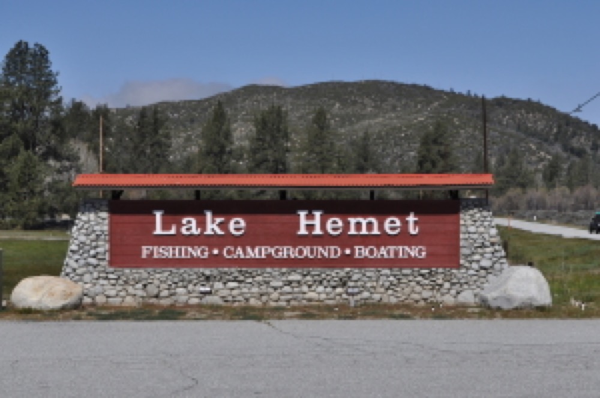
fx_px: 1098
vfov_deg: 20.5
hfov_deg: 30.6
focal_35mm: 66
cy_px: 199
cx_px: 300
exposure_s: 1/640
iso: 200
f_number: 13
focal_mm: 44
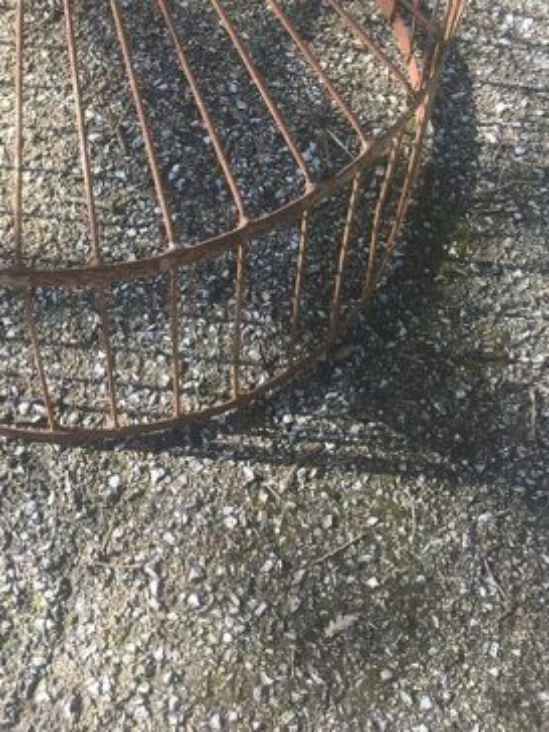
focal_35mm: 51
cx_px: 74
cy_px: 105
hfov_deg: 27.7
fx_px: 1078
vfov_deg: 35.7
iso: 25
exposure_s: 1/240
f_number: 2.2
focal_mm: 4.15
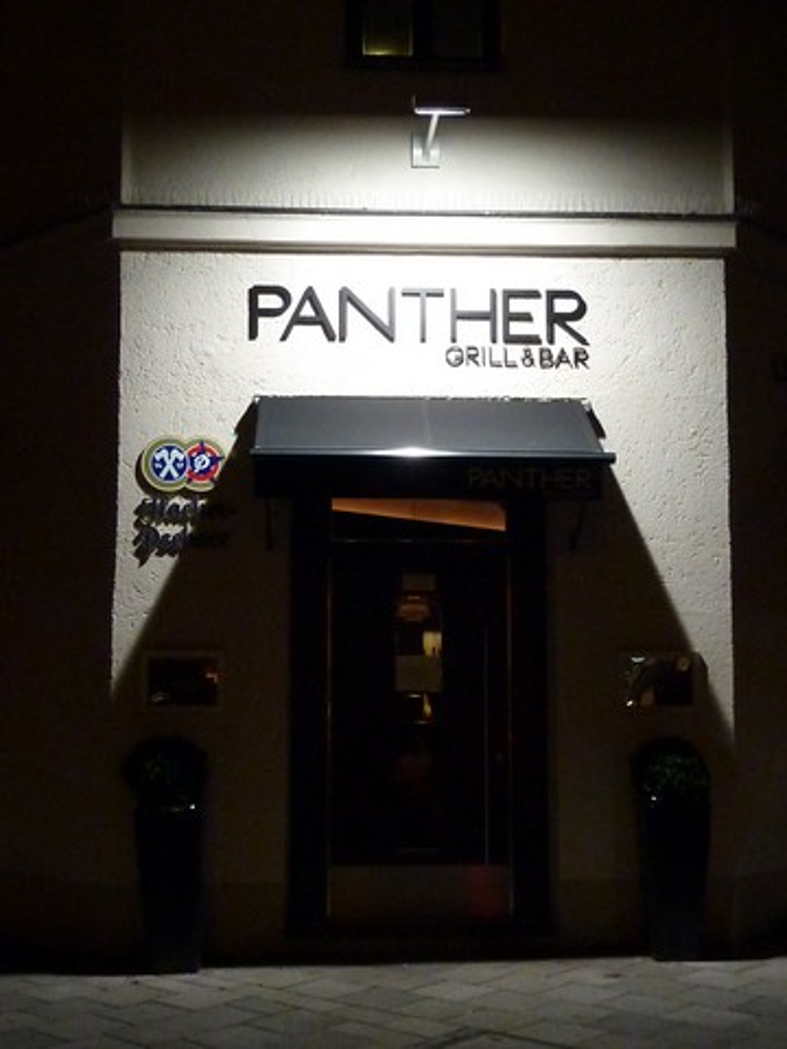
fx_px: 1455
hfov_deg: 30.3
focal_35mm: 48
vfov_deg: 39.7
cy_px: 524
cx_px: 394
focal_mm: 4.4
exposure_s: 1/25
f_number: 3.3
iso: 400
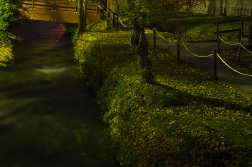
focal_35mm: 49
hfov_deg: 39.8
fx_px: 343
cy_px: 34
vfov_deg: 27.0
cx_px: 80
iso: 200
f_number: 5.6
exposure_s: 30
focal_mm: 20
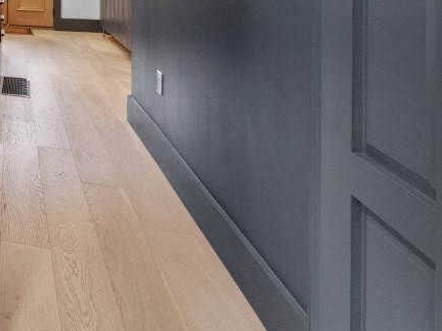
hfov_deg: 34.2
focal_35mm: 36
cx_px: -149
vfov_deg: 33.1
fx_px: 460
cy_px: -57
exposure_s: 1/60
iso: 800
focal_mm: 14
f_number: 5.6
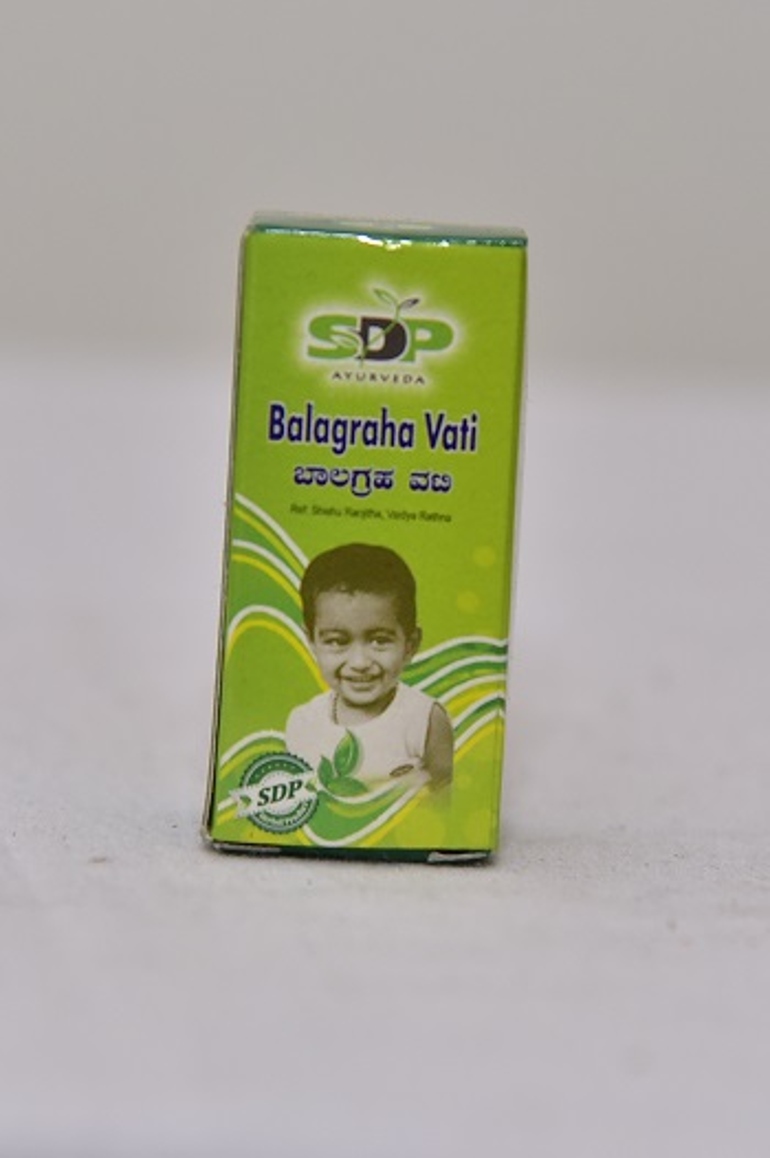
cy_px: 579
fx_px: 3855
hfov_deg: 11.4
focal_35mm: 120
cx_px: 385
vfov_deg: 17.1
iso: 1600
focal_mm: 120
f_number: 5
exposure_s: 1/160
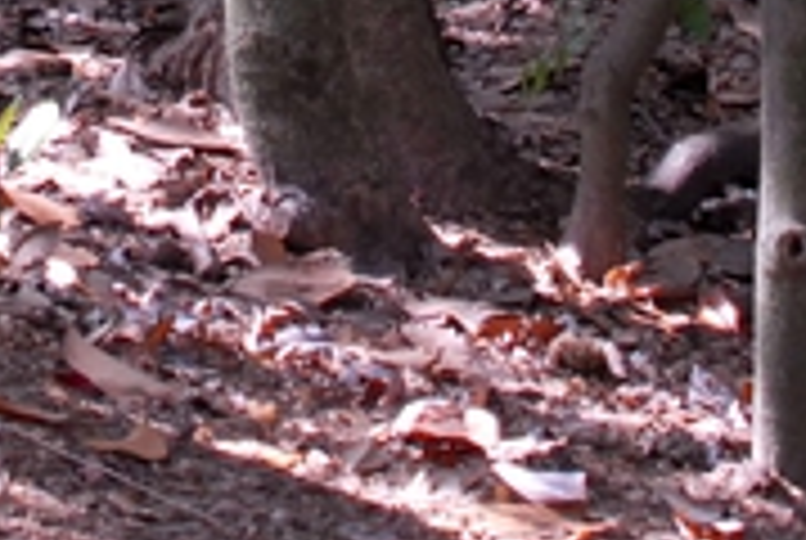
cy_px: -781
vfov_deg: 5.5
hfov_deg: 8.5
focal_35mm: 240
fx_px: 5382
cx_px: 41
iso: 400
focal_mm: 28
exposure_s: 1/125
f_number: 5.6
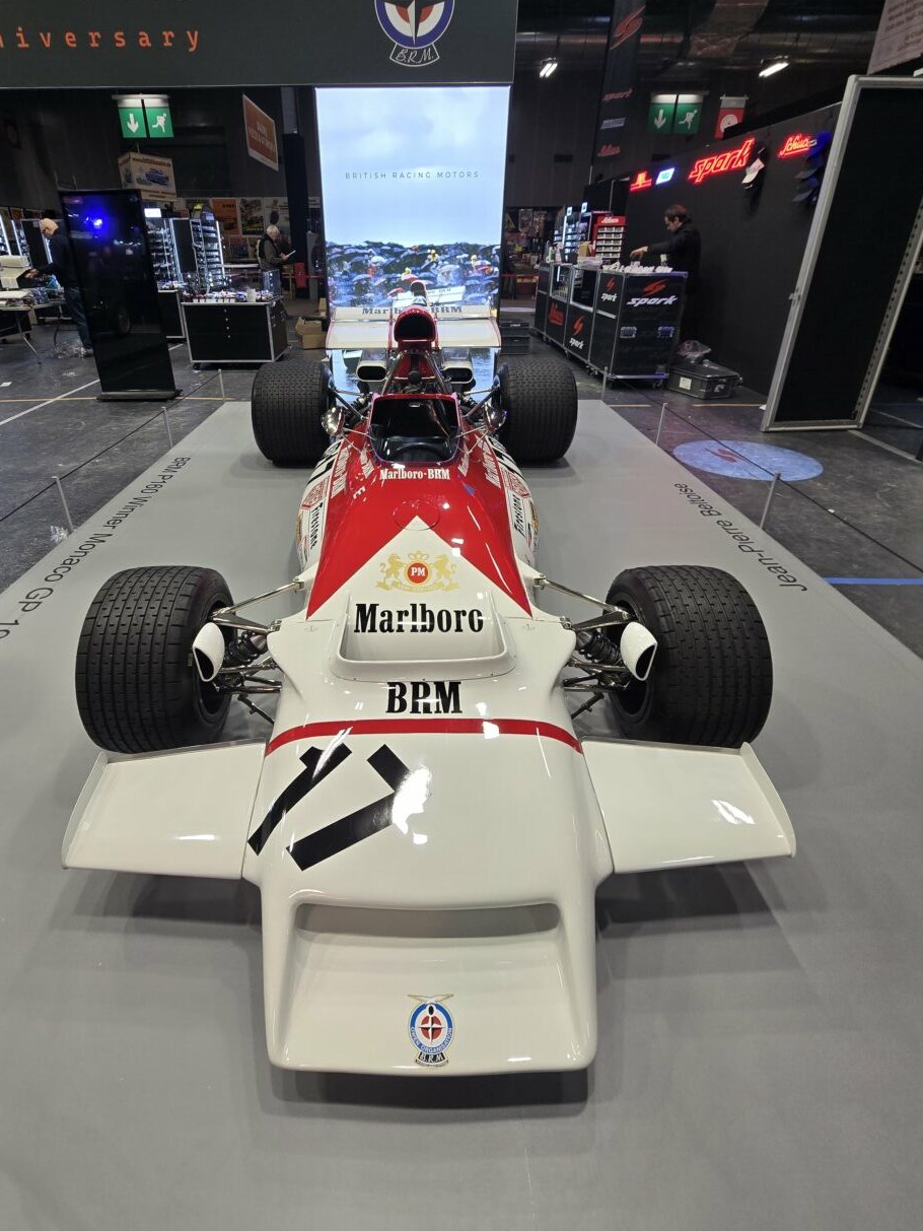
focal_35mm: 15
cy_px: 526
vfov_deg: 97.5
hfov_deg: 81.5
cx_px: 415
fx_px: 533
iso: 50
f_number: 2.2
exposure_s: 1/109
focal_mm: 2.2
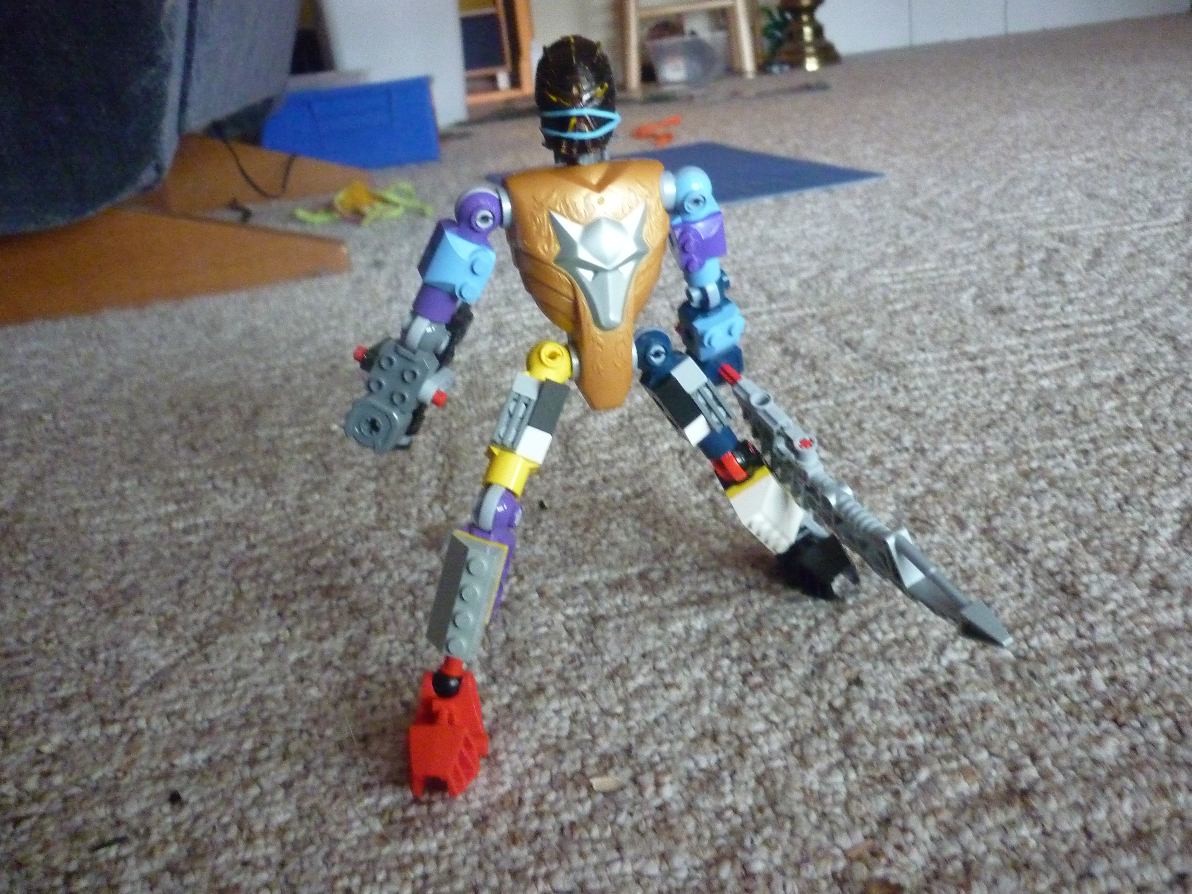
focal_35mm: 33
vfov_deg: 42.9
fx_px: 1136
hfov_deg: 55.4
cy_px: 447
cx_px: 596
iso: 800
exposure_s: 1/30
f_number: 2.8
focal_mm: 5.5
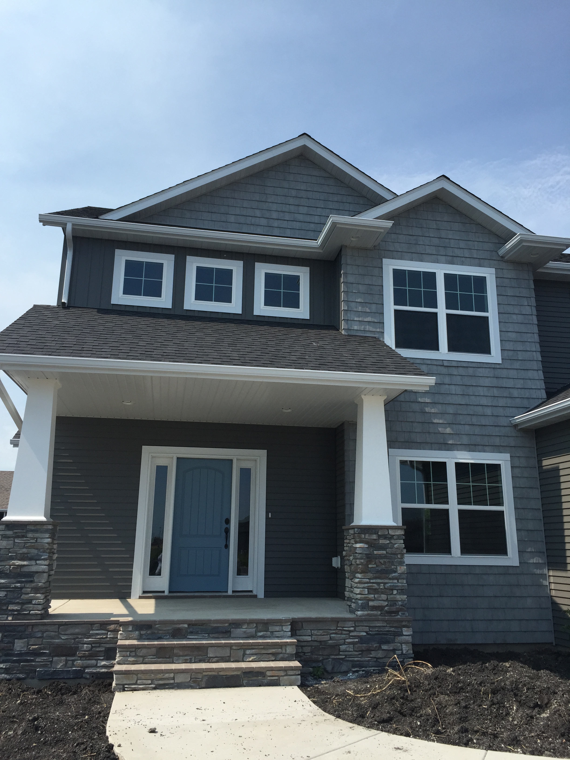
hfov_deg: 48.2
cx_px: 285
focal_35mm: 29
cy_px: 380
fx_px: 637
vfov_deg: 61.7
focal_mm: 4.15
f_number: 2.2
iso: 32
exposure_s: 1/2198
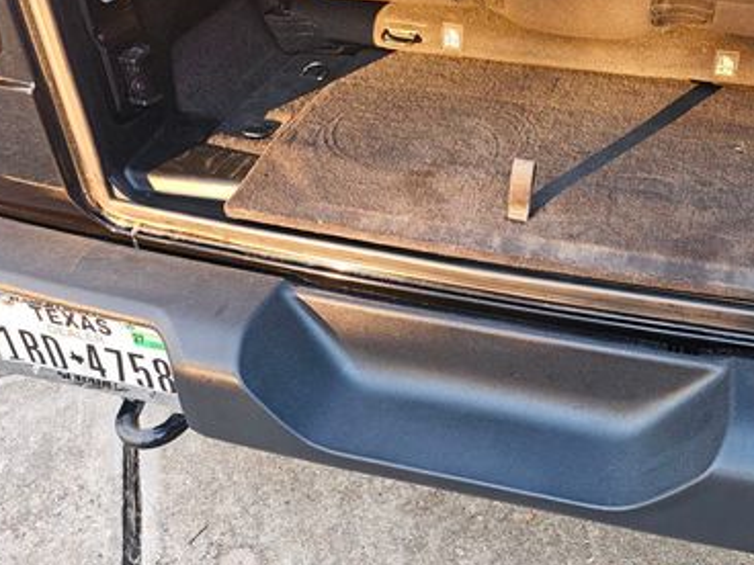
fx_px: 871
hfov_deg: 46.2
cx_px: 494
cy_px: 371
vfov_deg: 35.7
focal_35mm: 40
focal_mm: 6.3
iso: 80
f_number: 1.7
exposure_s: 1/60
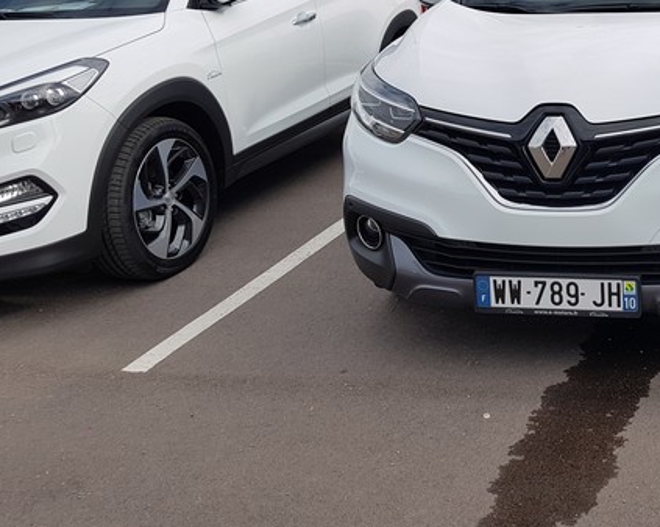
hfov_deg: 36.3
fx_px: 937
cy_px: 106
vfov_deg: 30.7
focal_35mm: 48
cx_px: 601
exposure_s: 1/1648
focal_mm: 4.2
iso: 40
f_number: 1.7
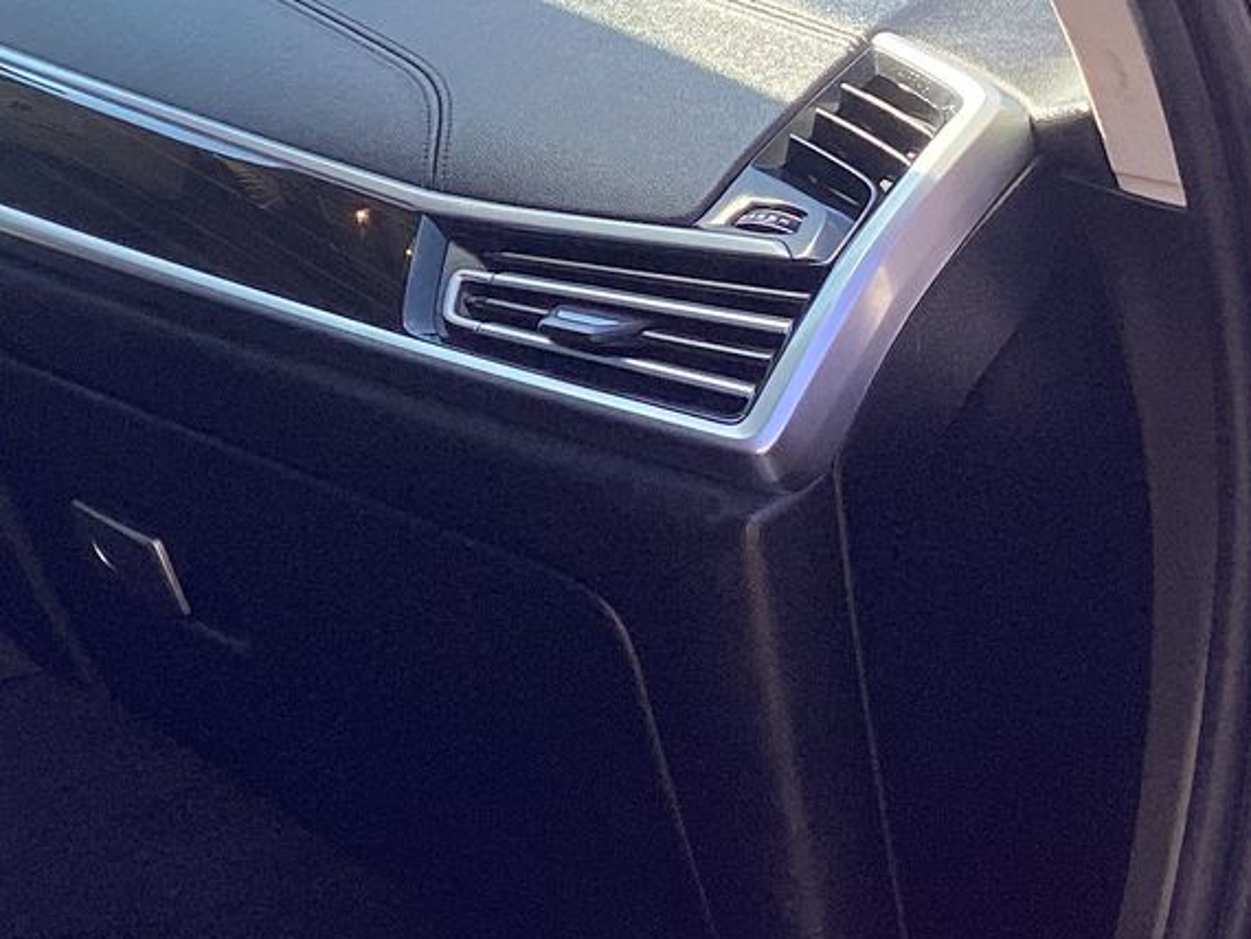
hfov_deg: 20.8
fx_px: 3145
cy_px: 369
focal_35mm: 87
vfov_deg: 17.0
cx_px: -298
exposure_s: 1/192
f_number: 2.4
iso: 25
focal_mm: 3.3
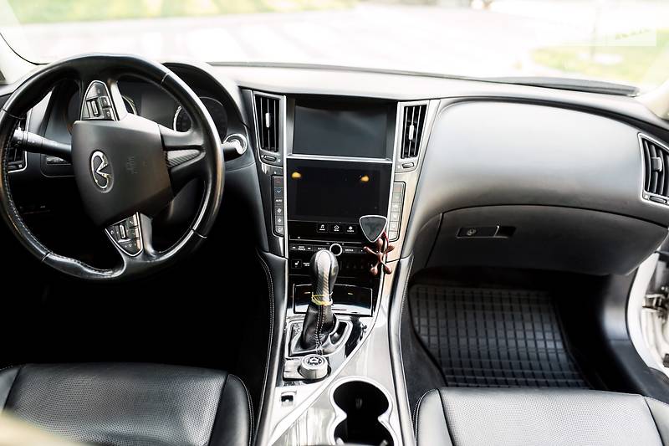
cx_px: 334
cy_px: 223
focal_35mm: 35
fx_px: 650
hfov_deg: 54.4
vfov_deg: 37.8
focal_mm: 35
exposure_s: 1/400
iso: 1600
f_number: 2.8
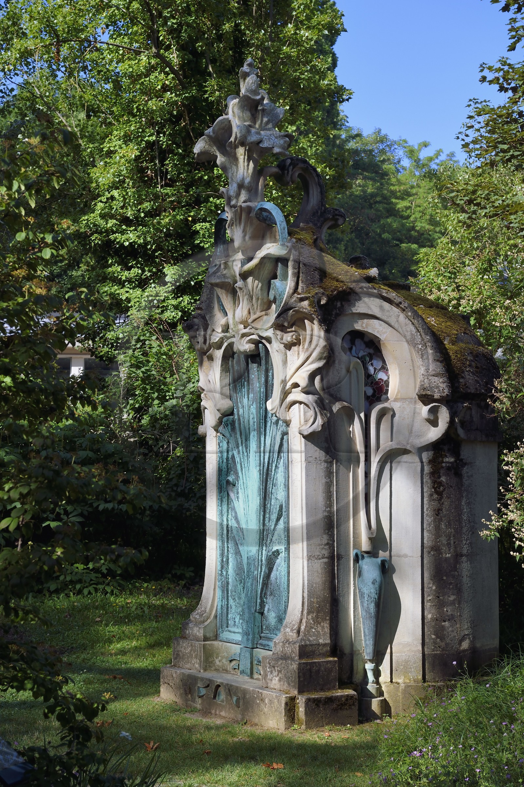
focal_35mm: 70
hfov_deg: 19.4
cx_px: 262
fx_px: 1530
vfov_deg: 28.9
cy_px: 394
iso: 200
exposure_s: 1/200
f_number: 10
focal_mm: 70
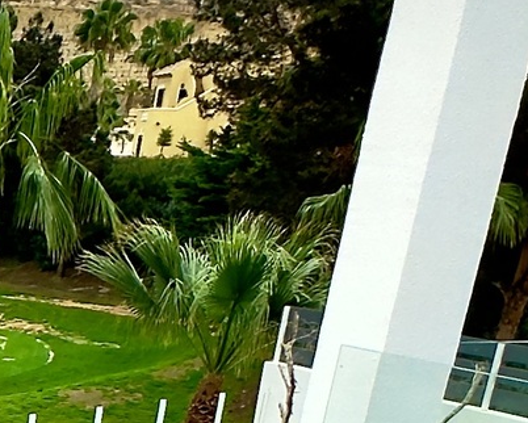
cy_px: 638
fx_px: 1360
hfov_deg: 17.3
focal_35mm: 87
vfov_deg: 16.1
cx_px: -458
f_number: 2.2
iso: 40
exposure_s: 1/593
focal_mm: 2.22
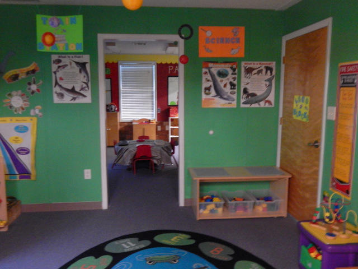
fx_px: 321
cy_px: 134
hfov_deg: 58.4
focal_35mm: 31
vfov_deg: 45.4
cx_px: 179
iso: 800
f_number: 3.2
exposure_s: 1/8
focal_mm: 5.6
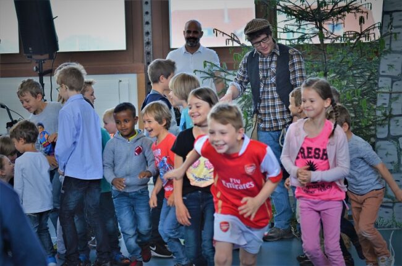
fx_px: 1170
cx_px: 201
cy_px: 133
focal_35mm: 105
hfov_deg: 19.5
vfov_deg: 13.0
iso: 200
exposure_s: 1/400
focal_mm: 70
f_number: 2.8
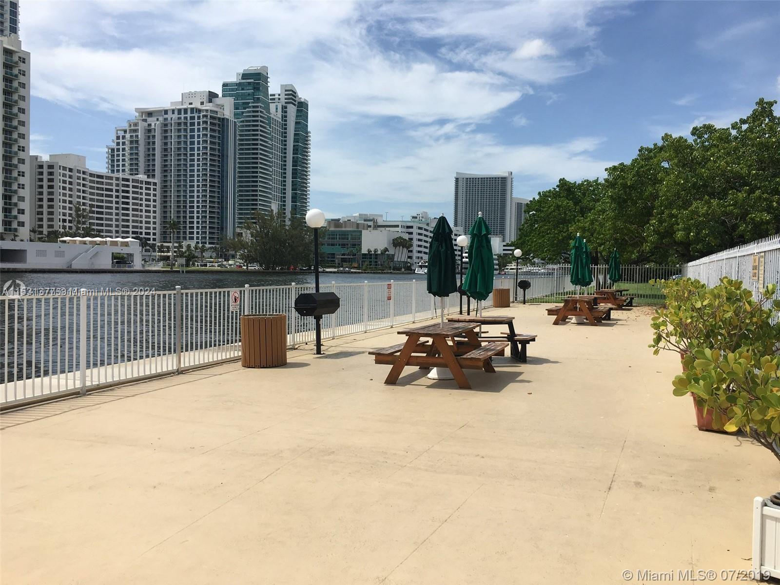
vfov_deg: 48.2
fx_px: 653
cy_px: 292
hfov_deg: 61.7
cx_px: 390
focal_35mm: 29
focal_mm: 4.15
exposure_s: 1/2331
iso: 25
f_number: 2.2
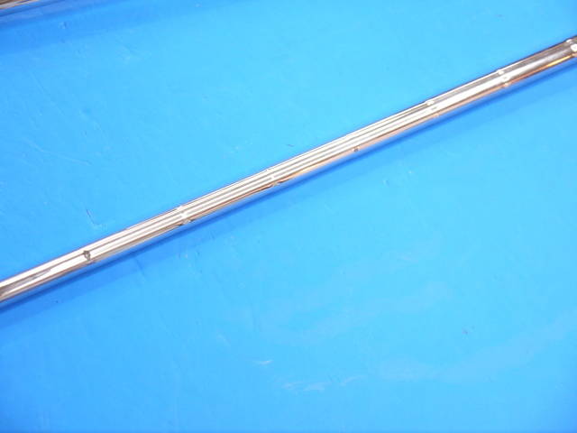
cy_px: 216
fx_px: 1300
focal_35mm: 78
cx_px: 288
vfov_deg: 18.9
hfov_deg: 25.0
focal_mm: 39
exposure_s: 1/80
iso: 640
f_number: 5.5
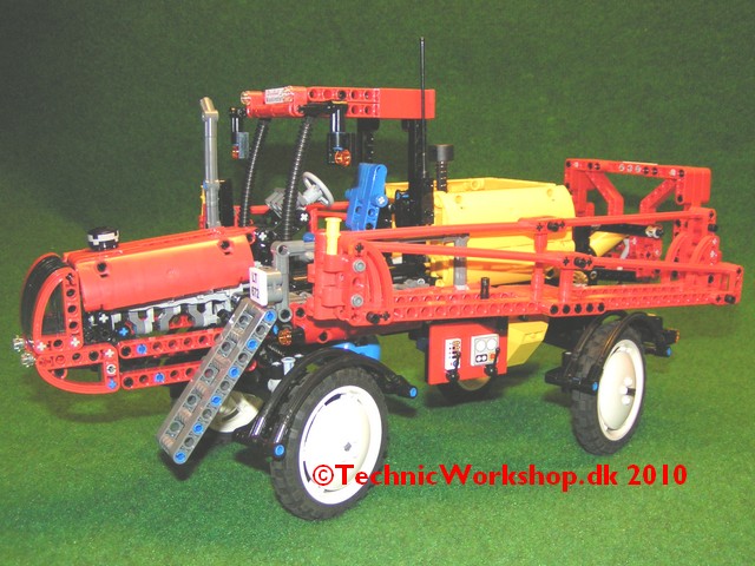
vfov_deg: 37.7
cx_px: 378
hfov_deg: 49.0
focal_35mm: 38
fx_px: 829
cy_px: 283
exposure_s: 1/40
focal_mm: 5.8
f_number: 2.8
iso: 200
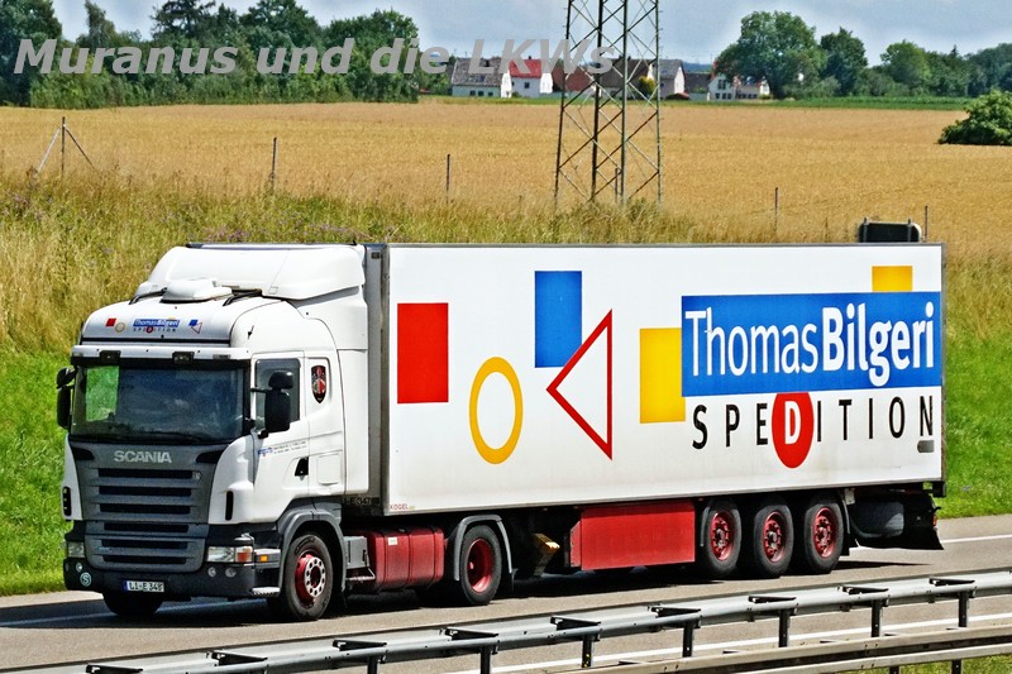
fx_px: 4637
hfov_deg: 12.5
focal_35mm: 165
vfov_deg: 8.3
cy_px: 337
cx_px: 506
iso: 1000
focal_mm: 110
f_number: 9
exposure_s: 1/2500
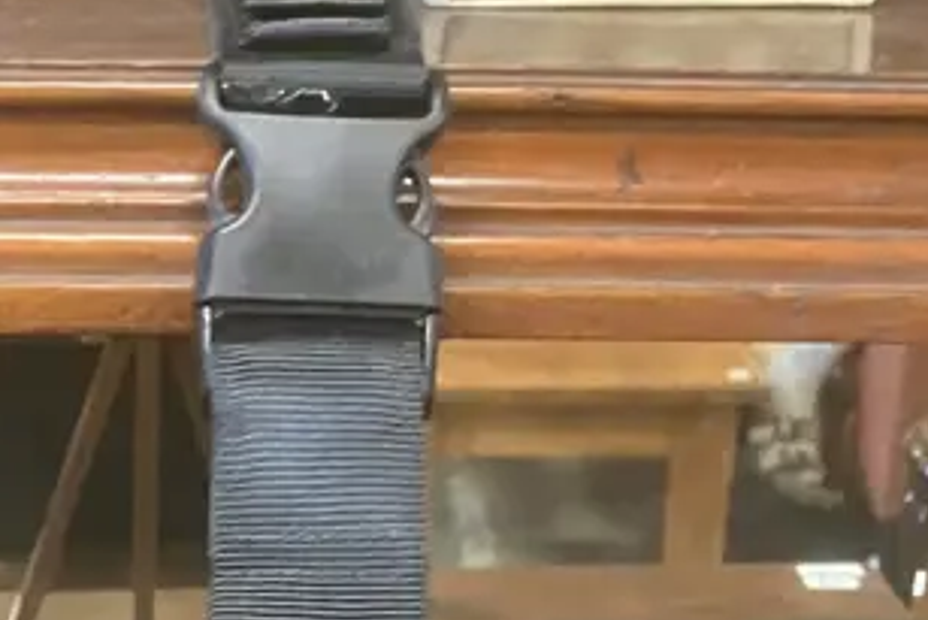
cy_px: 1189
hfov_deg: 20.8
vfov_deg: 12.6
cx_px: 190
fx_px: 2502
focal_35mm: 97
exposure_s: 1/25
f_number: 1.8
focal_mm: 3.99
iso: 320
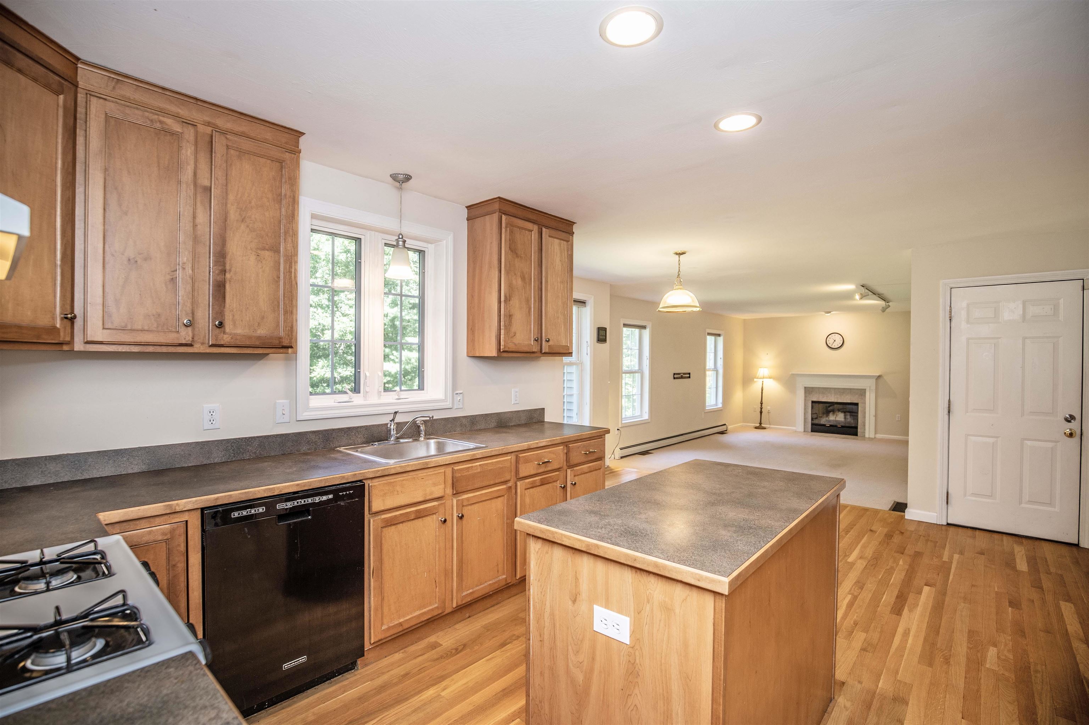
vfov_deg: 73.7
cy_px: 362
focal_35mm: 16
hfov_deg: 96.7
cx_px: 544
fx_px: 484
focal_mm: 16
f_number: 4
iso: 320
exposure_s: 1/20
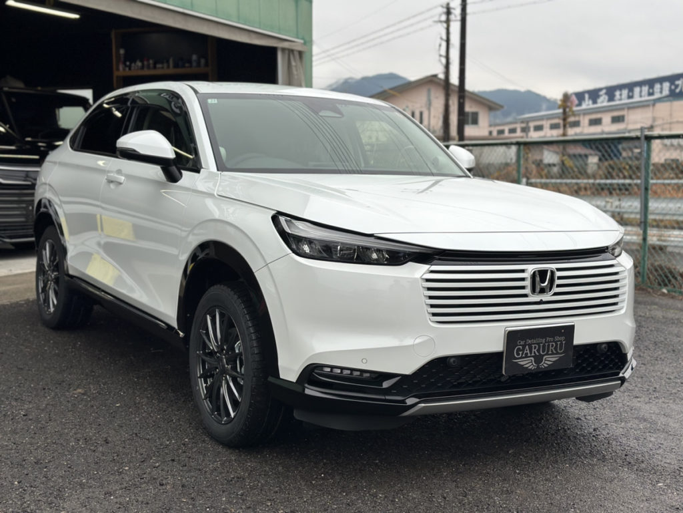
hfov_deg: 39.7
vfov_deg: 30.3
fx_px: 947
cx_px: 342
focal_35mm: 48
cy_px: 256
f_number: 1.78
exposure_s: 1/962
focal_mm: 6.86
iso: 80
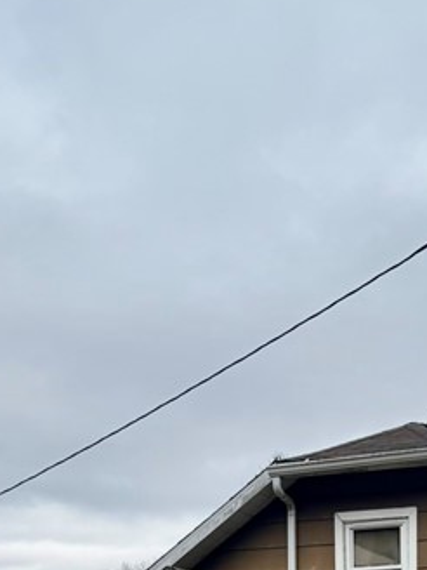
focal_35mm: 75
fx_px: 1234
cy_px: 752
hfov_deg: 19.4
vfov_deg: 22.9
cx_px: 340
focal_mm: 6.76
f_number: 1.78
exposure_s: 1/2331
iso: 80
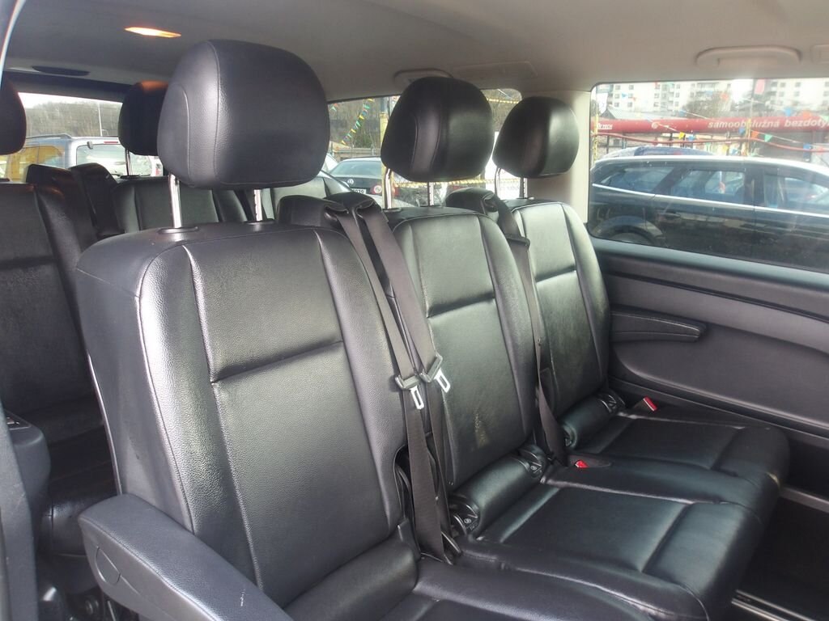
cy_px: 310
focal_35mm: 27
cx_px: 414
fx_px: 647
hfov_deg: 65.3
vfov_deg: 51.4
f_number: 3
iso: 192
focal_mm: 4.9
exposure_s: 1/30
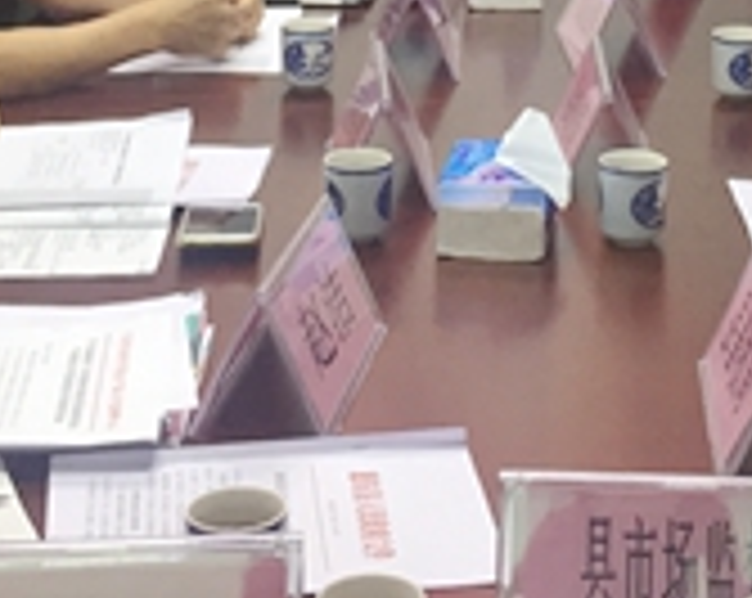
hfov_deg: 18.7
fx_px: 2266
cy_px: -270
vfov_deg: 14.2
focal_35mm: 102
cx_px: 549
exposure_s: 1/33
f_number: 2.2
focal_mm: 4.15
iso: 50
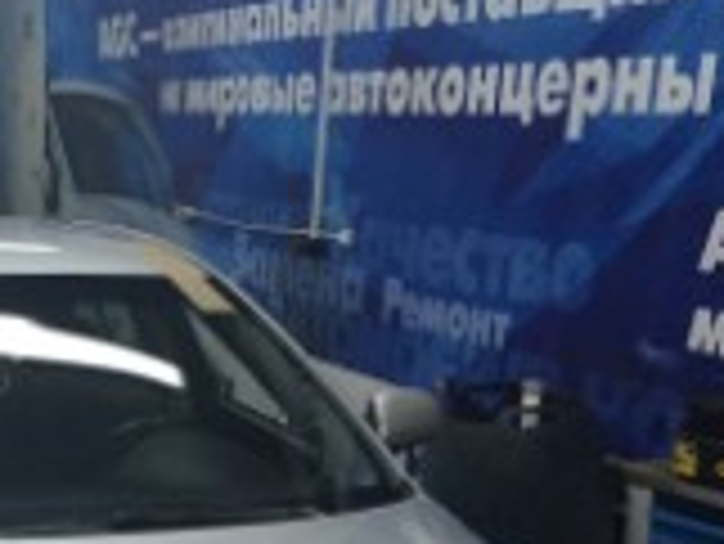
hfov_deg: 25.9
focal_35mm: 72
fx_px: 1507
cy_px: 665
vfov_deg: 19.2
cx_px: 36
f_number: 2.2
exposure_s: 1/33
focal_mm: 4.15
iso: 80
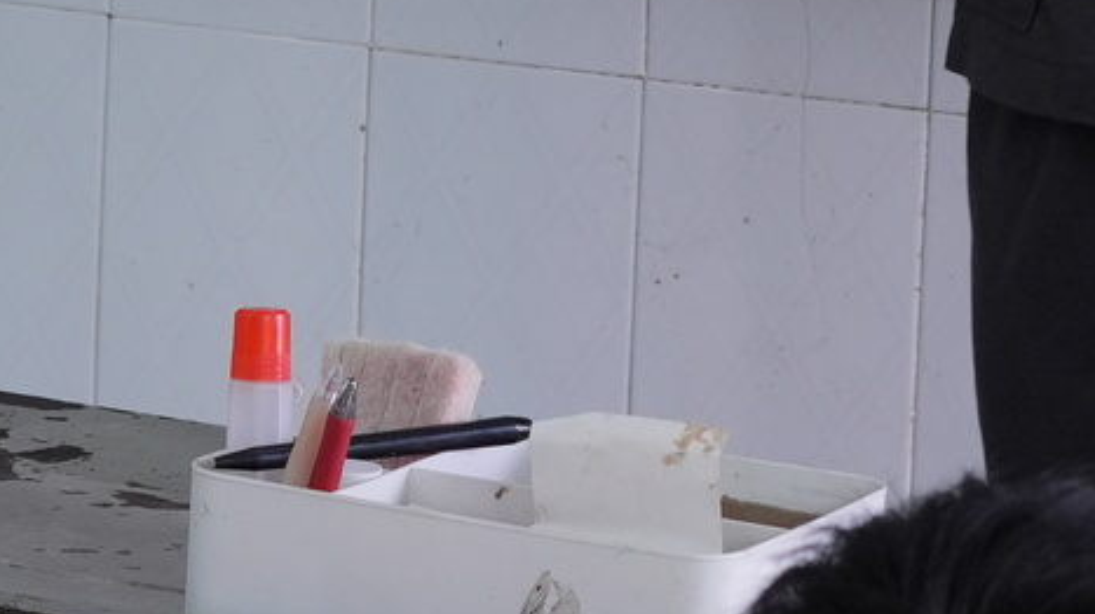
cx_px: 666
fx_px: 5629
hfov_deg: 11.1
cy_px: -785
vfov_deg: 6.0
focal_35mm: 194
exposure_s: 1/100
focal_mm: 30
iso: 500
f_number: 5
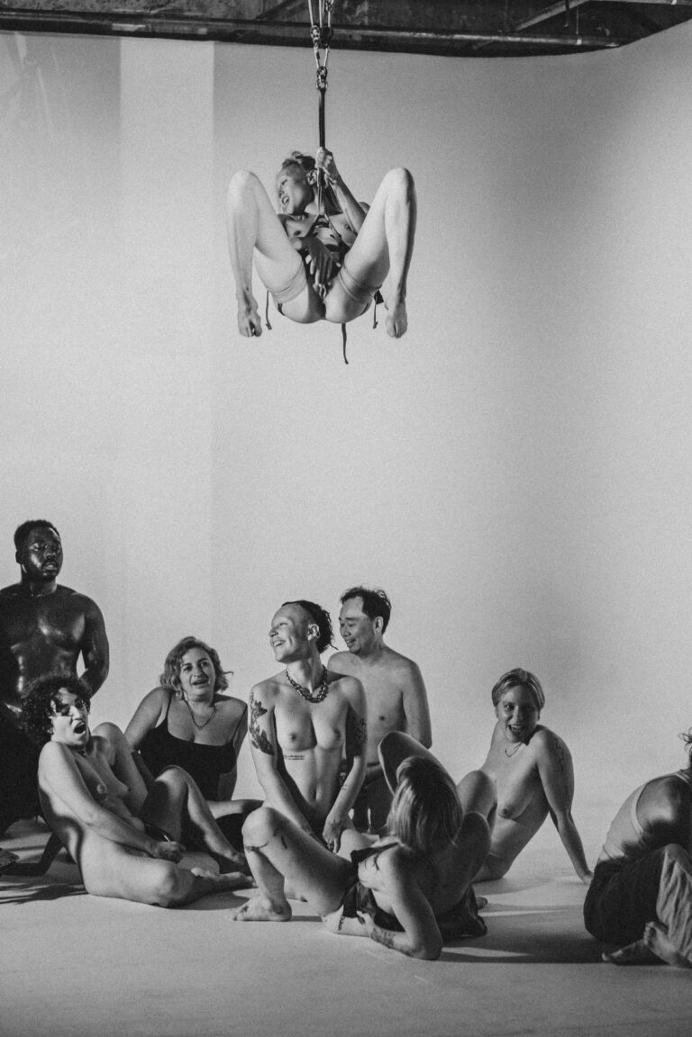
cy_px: 518
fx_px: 2422
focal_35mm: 84
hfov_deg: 16.3
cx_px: 346
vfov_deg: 24.2
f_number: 1.8
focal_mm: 56
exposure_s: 1/100
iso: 1000
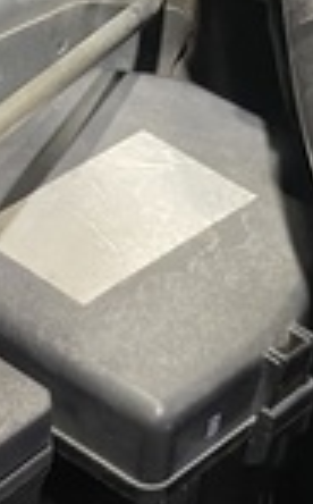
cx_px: -180
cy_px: 936
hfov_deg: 11.1
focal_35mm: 112
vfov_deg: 15.6
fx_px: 1535
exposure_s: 1/33
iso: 400
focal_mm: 4.25
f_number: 1.8
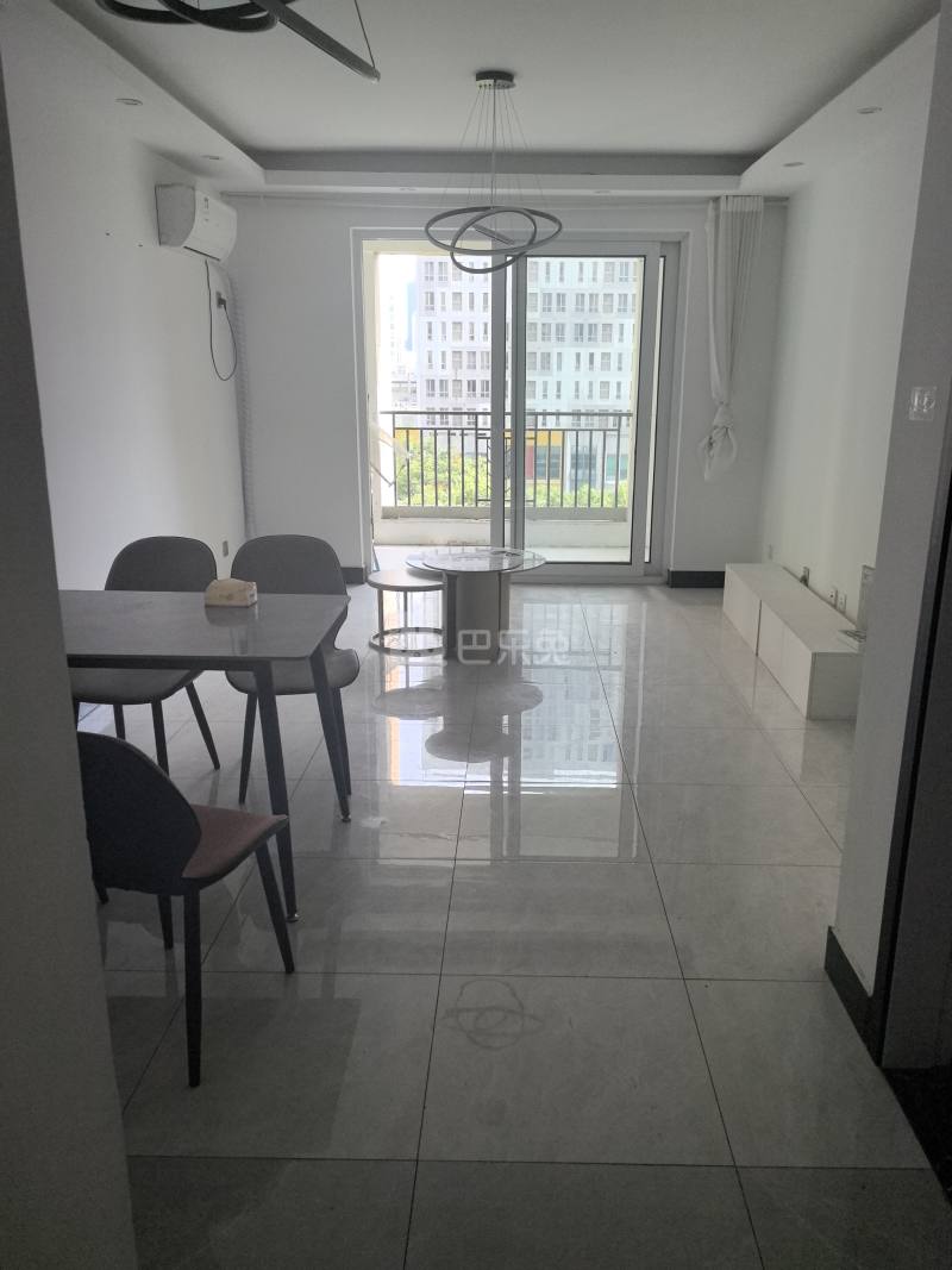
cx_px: 476
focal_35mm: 27
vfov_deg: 65.3
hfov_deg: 51.3
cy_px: 635
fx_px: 990
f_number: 2
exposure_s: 1/301
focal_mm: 5.75
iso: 50
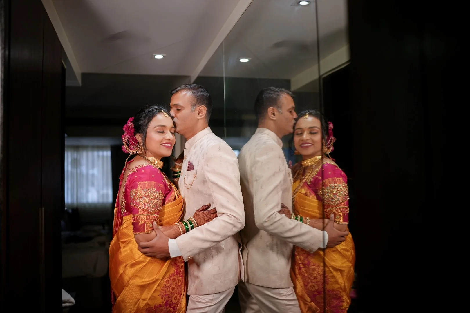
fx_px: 457
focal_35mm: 35
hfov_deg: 54.4
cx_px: 235
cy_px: 156
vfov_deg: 37.9
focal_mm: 35
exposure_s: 1/200
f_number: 1.6
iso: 250
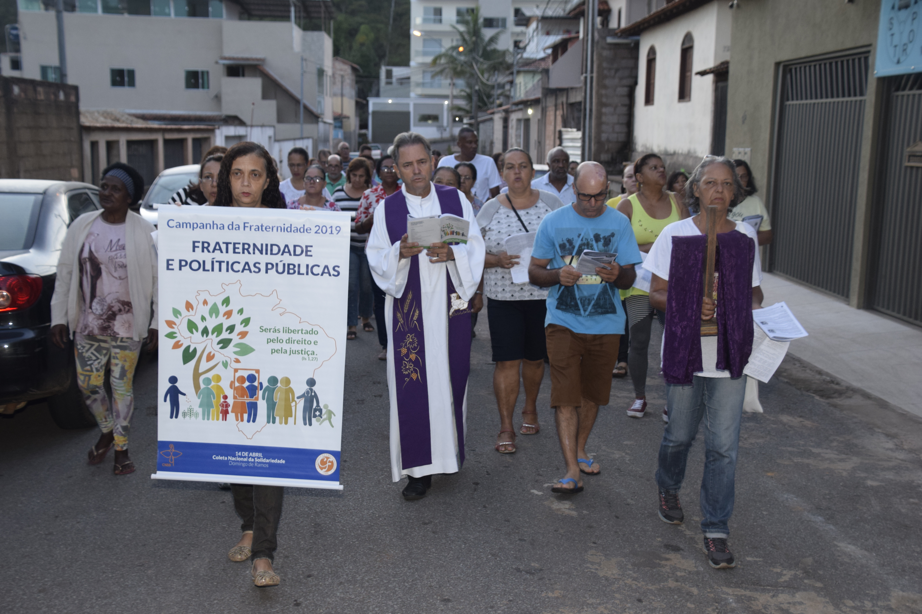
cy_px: 307
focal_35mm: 45
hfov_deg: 43.6
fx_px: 1152
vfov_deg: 29.9
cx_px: 461
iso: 800
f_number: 4
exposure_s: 1/60
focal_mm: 30
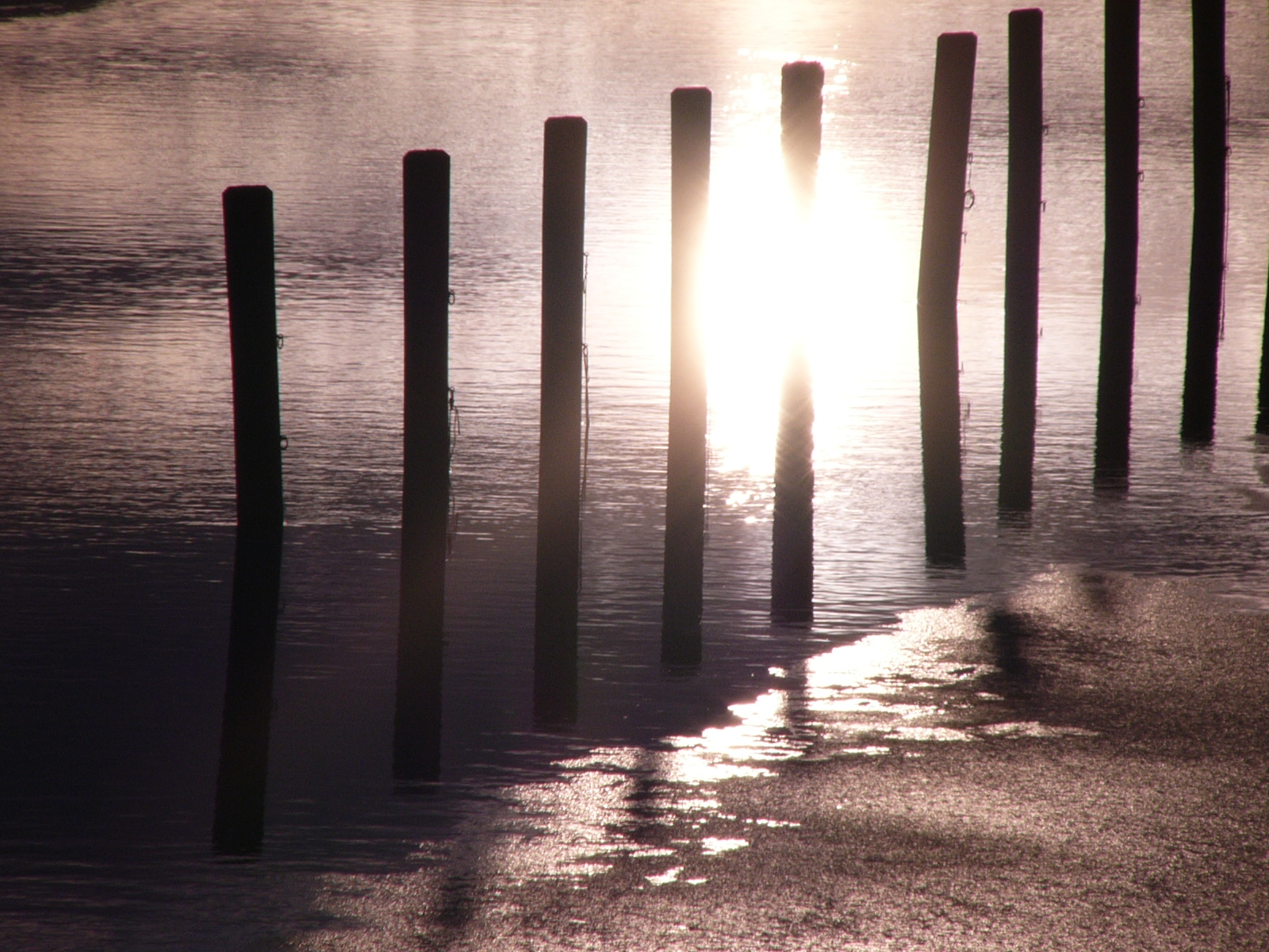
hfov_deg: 5.4
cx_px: 634
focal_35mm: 366
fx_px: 13417
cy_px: 476
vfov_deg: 4.1
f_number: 8
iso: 50
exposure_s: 1/2000
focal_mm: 48.1
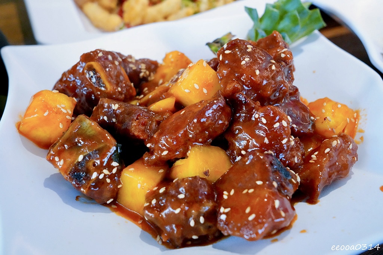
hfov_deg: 42.7
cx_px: 192
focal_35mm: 46
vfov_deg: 29.3
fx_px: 489
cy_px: 128
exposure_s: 1/320
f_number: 8
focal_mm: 46
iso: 6400
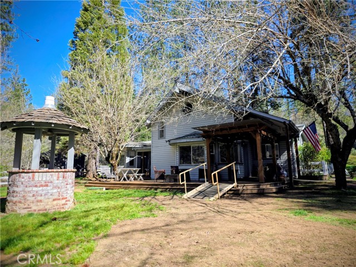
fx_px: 237
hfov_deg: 73.9
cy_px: 134
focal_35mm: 23
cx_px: 178
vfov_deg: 58.9
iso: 80
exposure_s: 1/2600
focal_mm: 6.25
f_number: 1.7
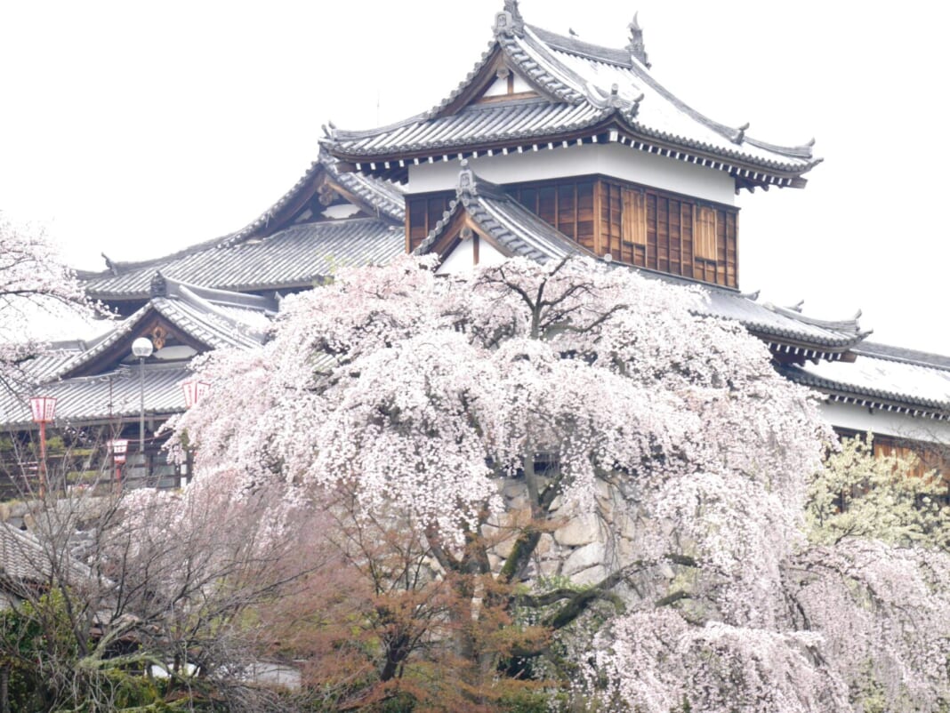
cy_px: 356
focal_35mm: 186
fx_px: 5107
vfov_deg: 8.0
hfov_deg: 10.6
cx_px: 475
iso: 640
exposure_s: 1/200
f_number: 5.4
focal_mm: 93
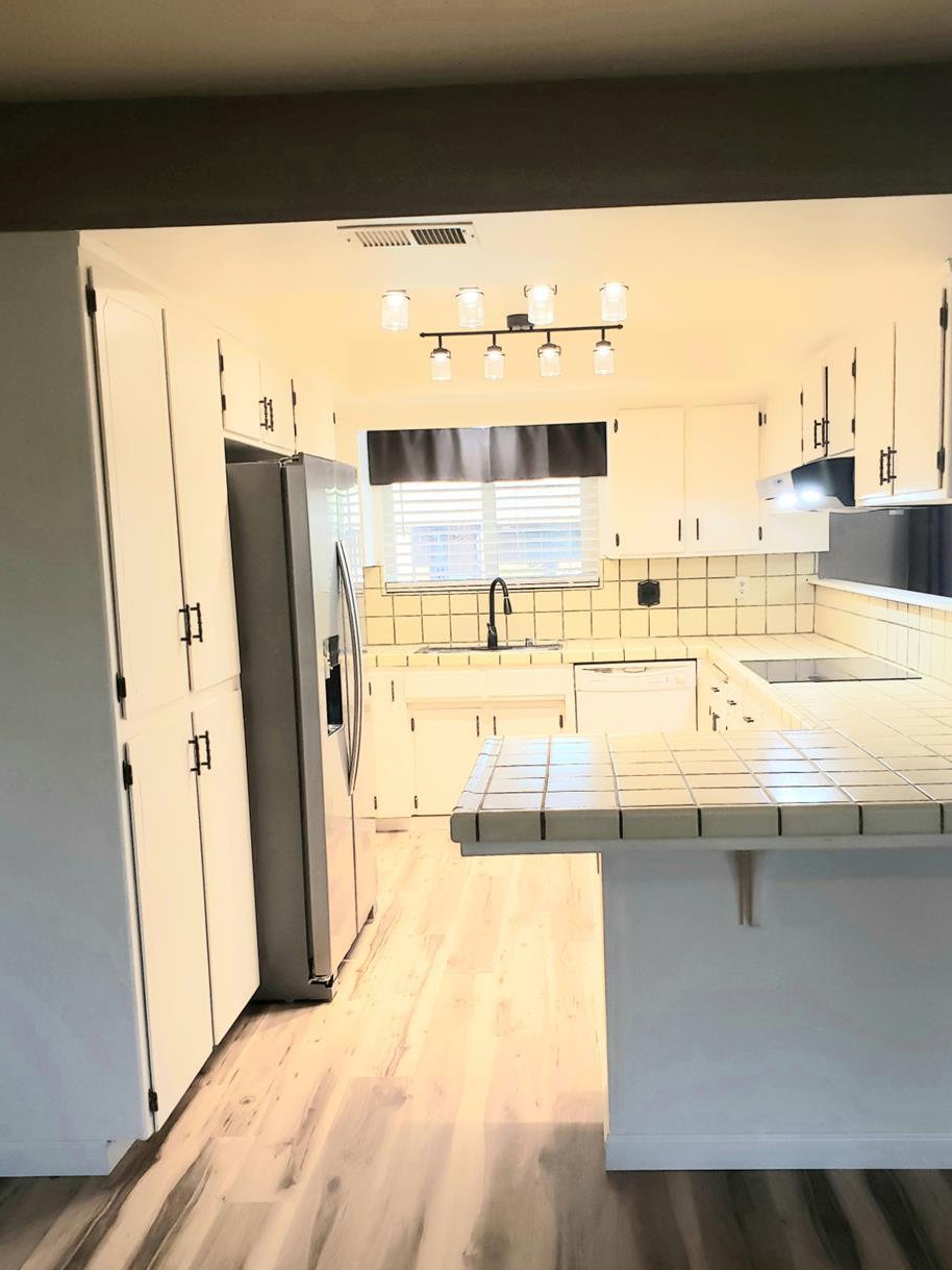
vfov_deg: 56.7
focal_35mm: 32
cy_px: 691
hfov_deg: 44.1
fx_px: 1174
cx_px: 529
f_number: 2.4
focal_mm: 4.3
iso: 250
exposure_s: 1/60
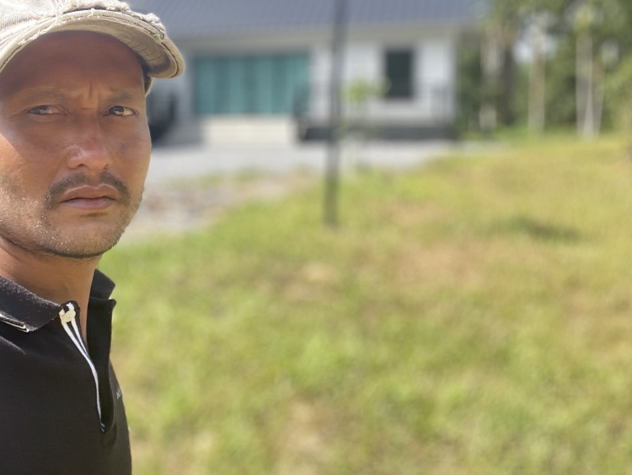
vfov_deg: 35.8
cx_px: 228
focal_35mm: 40
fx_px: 731
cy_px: 175
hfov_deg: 46.3
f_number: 2.2
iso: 32
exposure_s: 1/416
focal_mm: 2.71
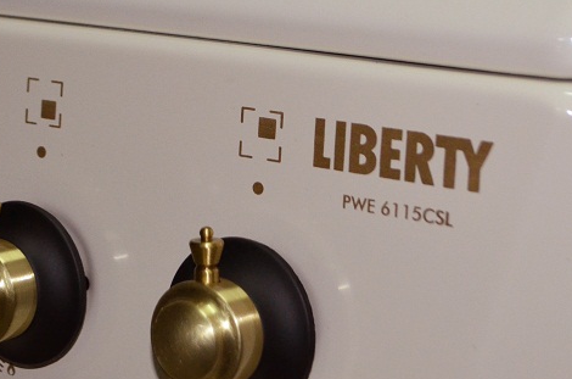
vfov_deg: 11.7
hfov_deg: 17.8
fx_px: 1823
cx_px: 220
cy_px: -9
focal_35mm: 115
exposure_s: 1/60
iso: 1400
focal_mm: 36
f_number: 5
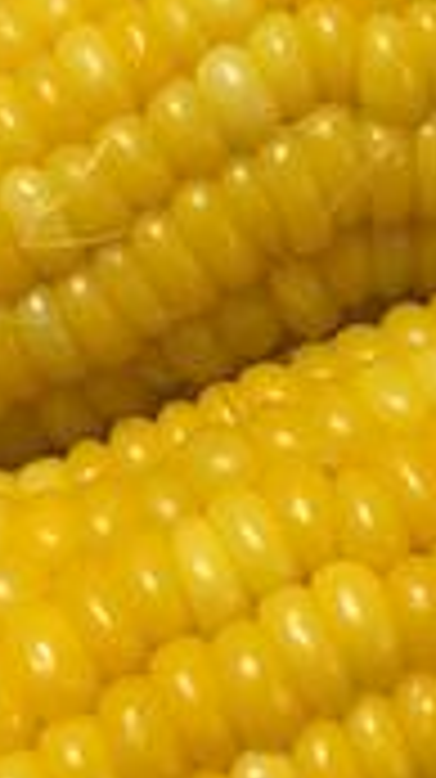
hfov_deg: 16.3
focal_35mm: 73
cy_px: 319
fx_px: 1504
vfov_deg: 28.9
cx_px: 364
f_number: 2.2
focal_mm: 4.15
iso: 32
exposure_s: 1/30
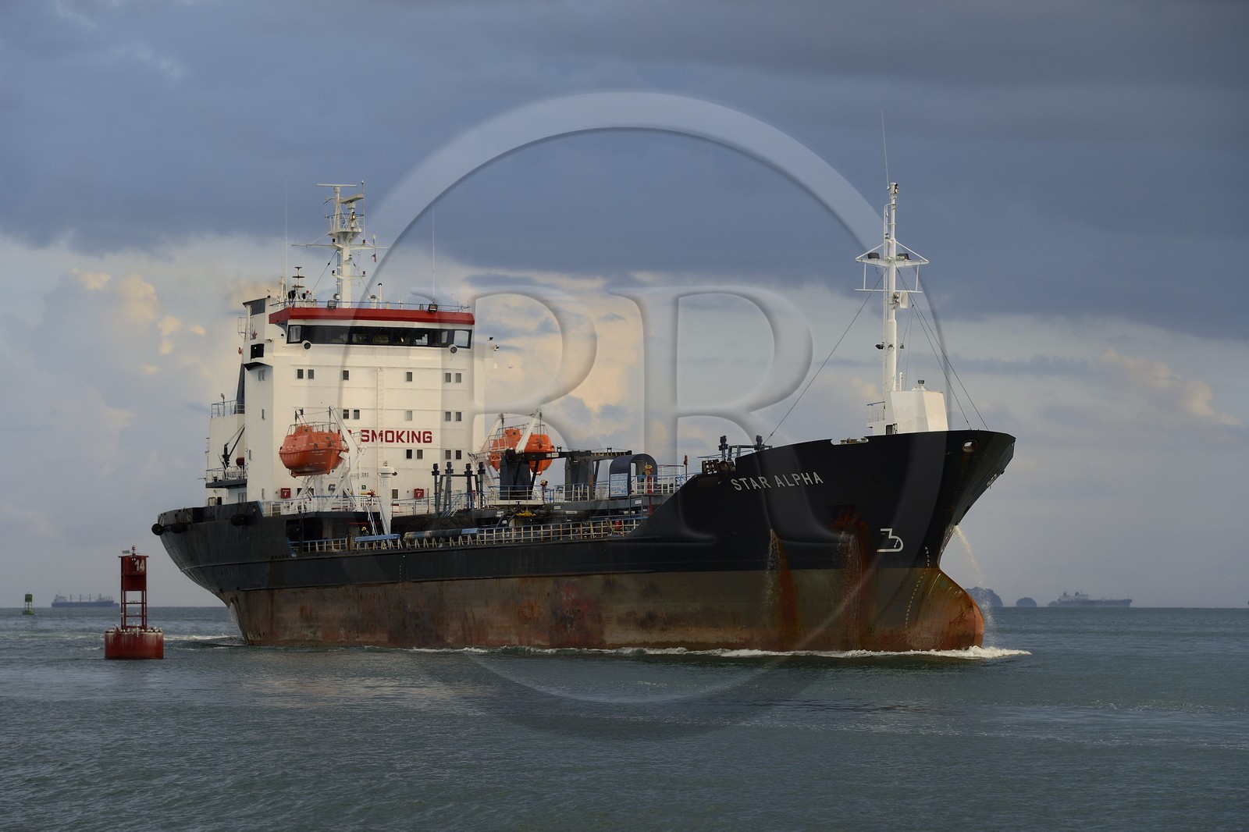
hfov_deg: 15.2
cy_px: 416
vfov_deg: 10.2
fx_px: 4682
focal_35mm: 135
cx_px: 624
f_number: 5.6
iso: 200
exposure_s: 1/400
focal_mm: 135
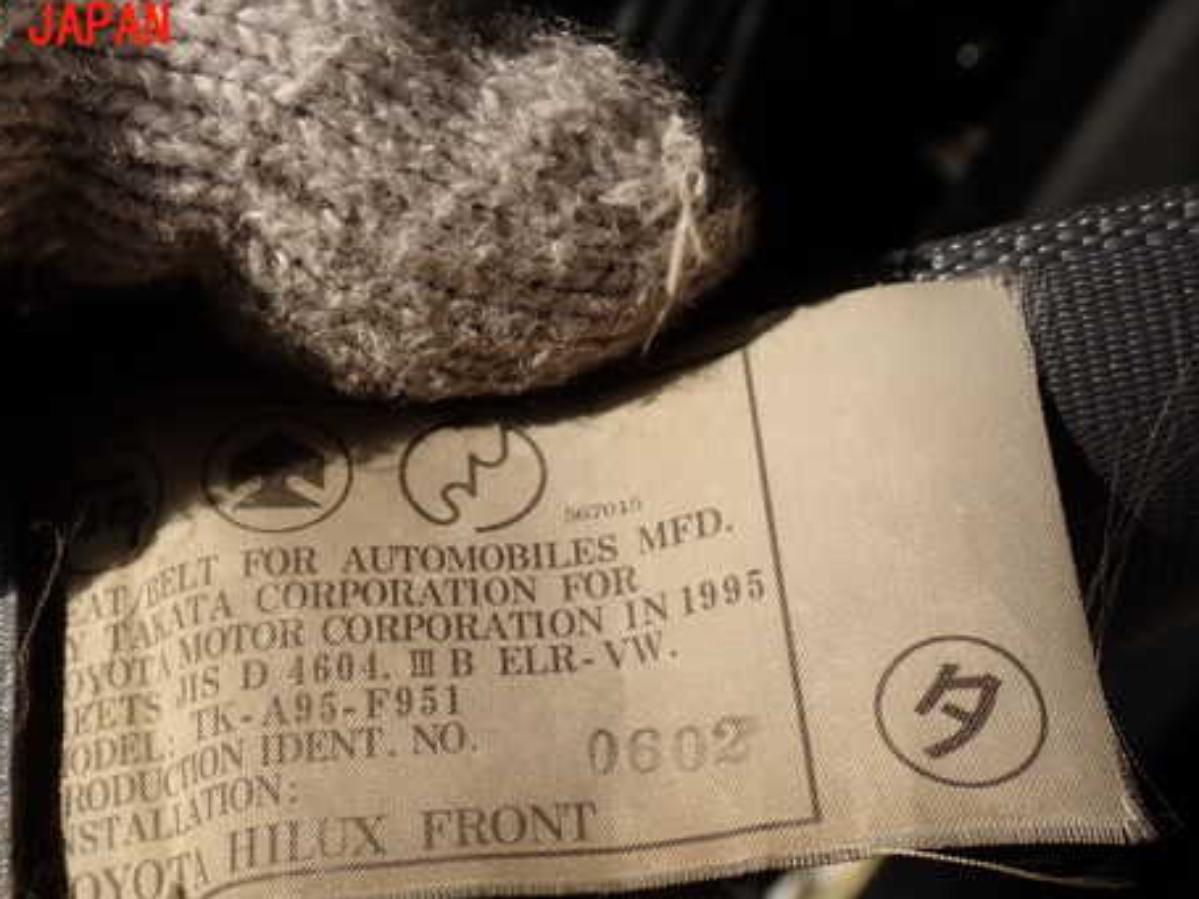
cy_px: 588
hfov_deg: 33.1
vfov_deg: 25.1
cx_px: 482
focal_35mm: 58
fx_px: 2008
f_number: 4
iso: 100
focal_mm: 7.84
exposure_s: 1/400
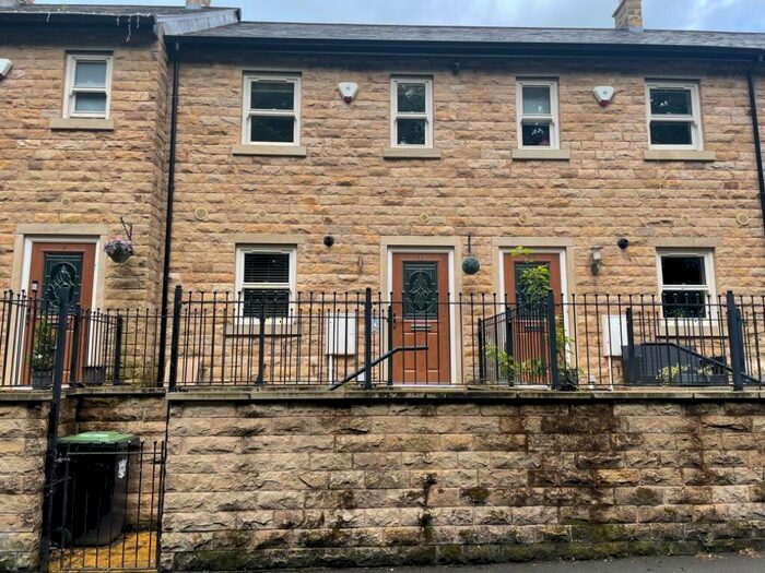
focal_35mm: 26
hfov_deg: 67.3
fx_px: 575
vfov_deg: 53.1
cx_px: 382
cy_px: 286
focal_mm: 4.2
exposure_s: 1/895
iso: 32
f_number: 1.6
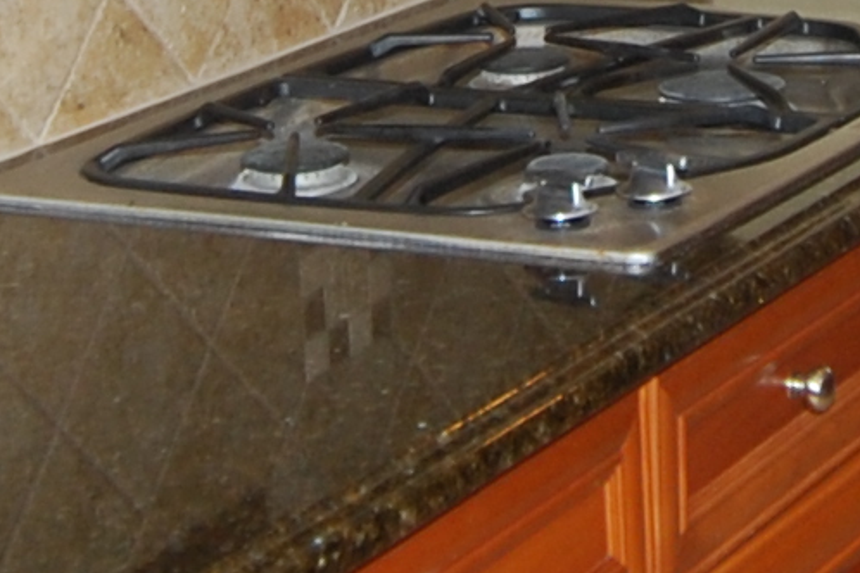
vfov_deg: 9.6
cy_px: -245
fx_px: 3344
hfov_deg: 14.7
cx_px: 435
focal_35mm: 140
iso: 200
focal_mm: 12
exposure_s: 1/60
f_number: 4
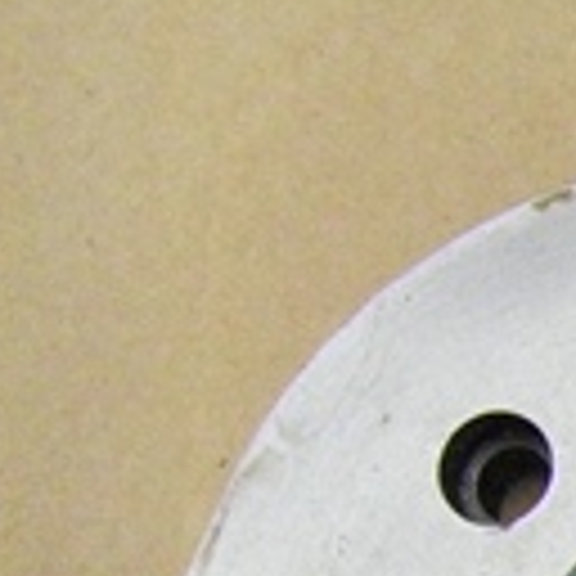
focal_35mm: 168
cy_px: 752
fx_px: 3163
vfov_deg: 10.2
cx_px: 1422
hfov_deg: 9.2
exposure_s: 1/30
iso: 800
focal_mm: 6.3
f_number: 3.5
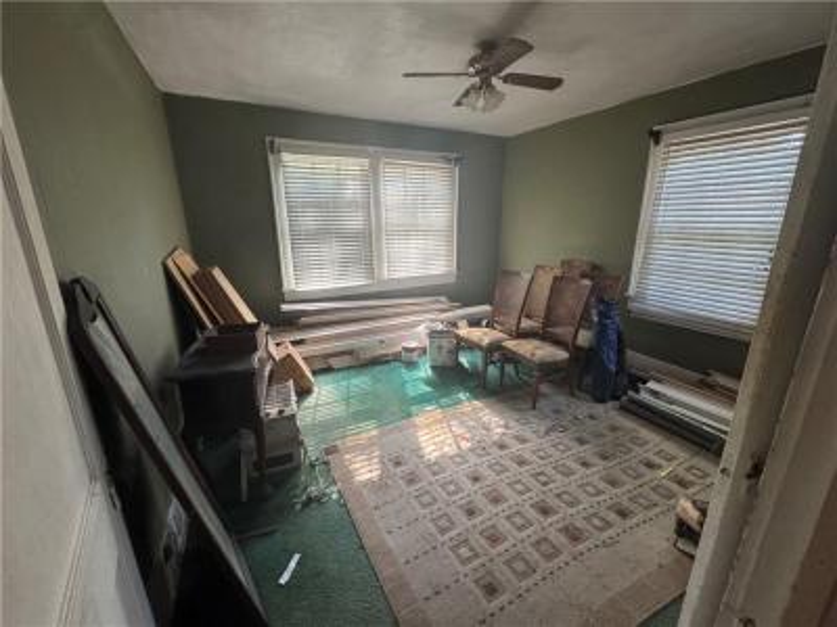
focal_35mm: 14
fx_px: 339
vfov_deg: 85.7
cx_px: 418
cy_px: 314
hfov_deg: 102.1
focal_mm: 2.22
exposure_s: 1/82
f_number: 2.2
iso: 320
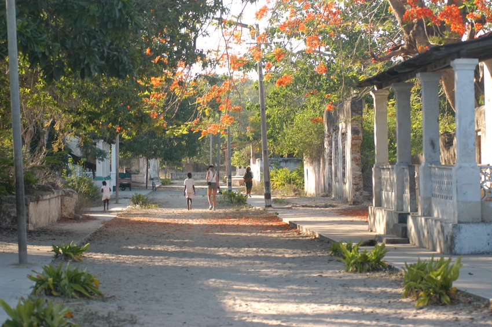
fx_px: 1638
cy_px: 164
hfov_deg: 17.1
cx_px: 246
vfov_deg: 11.4
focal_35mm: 120
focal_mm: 80
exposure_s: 1/90
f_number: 4
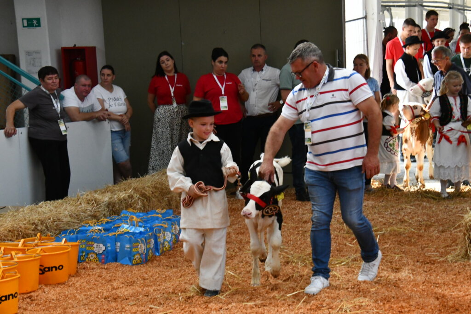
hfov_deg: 21.0
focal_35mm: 97
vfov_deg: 14.1
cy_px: 157
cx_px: 236
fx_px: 1269
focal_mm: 65
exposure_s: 1/320
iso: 3200
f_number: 9
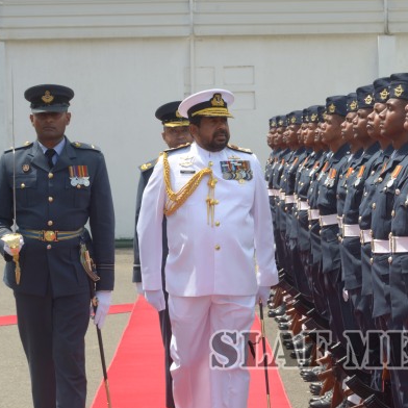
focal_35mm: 127
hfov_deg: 13.8
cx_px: 238
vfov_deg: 13.8
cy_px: 206
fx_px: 1689
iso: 160
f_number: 9
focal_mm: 65
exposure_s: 1/200
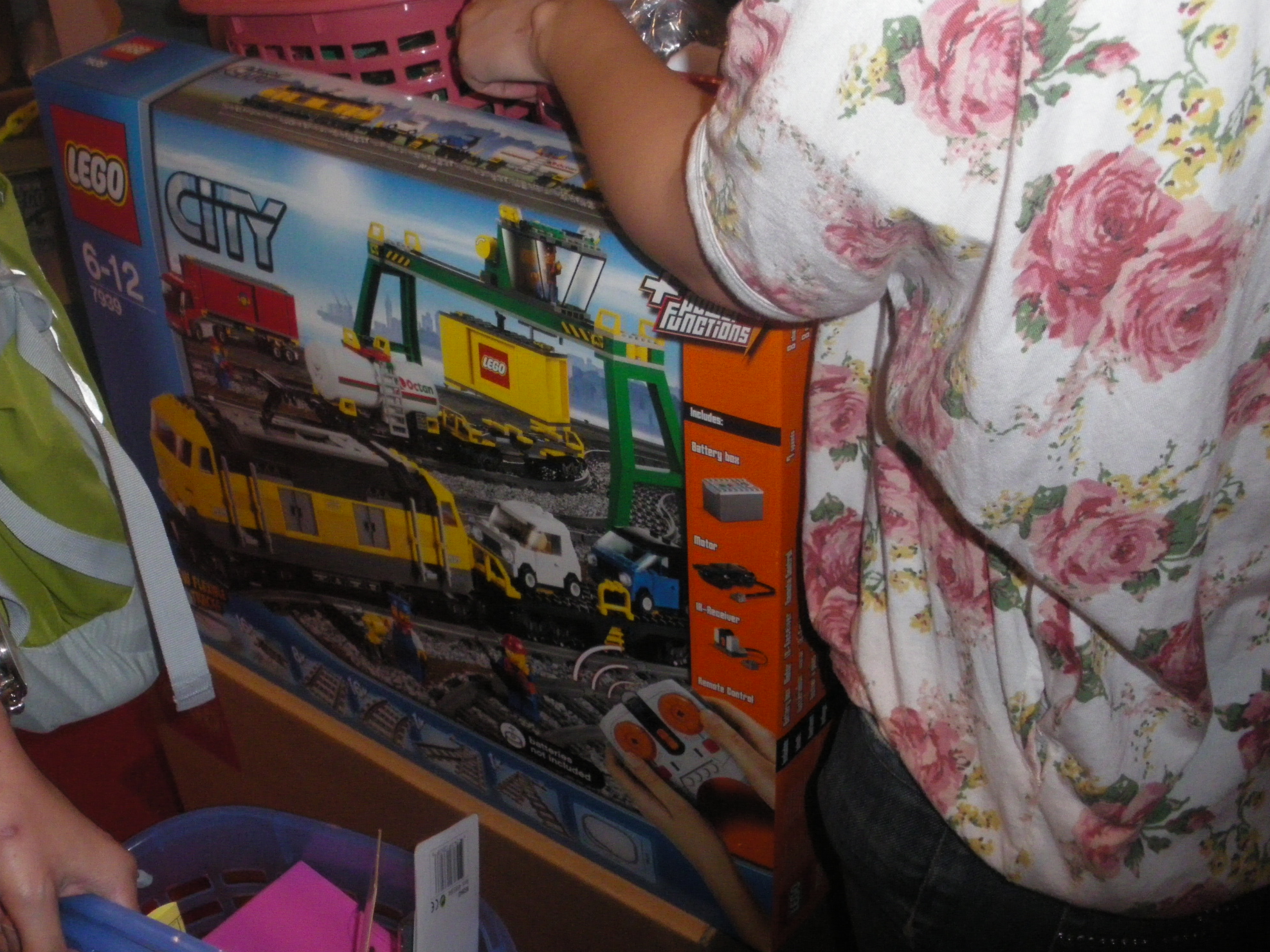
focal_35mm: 42
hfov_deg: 44.8
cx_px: 605
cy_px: 463
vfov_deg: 34.3
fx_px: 1541
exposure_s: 1/50
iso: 400
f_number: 5.4
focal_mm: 6.3
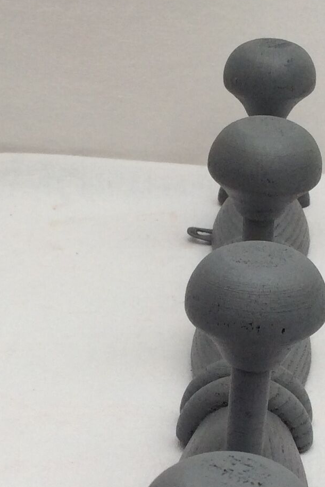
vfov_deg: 21.4
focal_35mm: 94
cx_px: 214
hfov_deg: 14.5
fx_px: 1272
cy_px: 401
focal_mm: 3.3
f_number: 2.4
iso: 32
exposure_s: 1/138
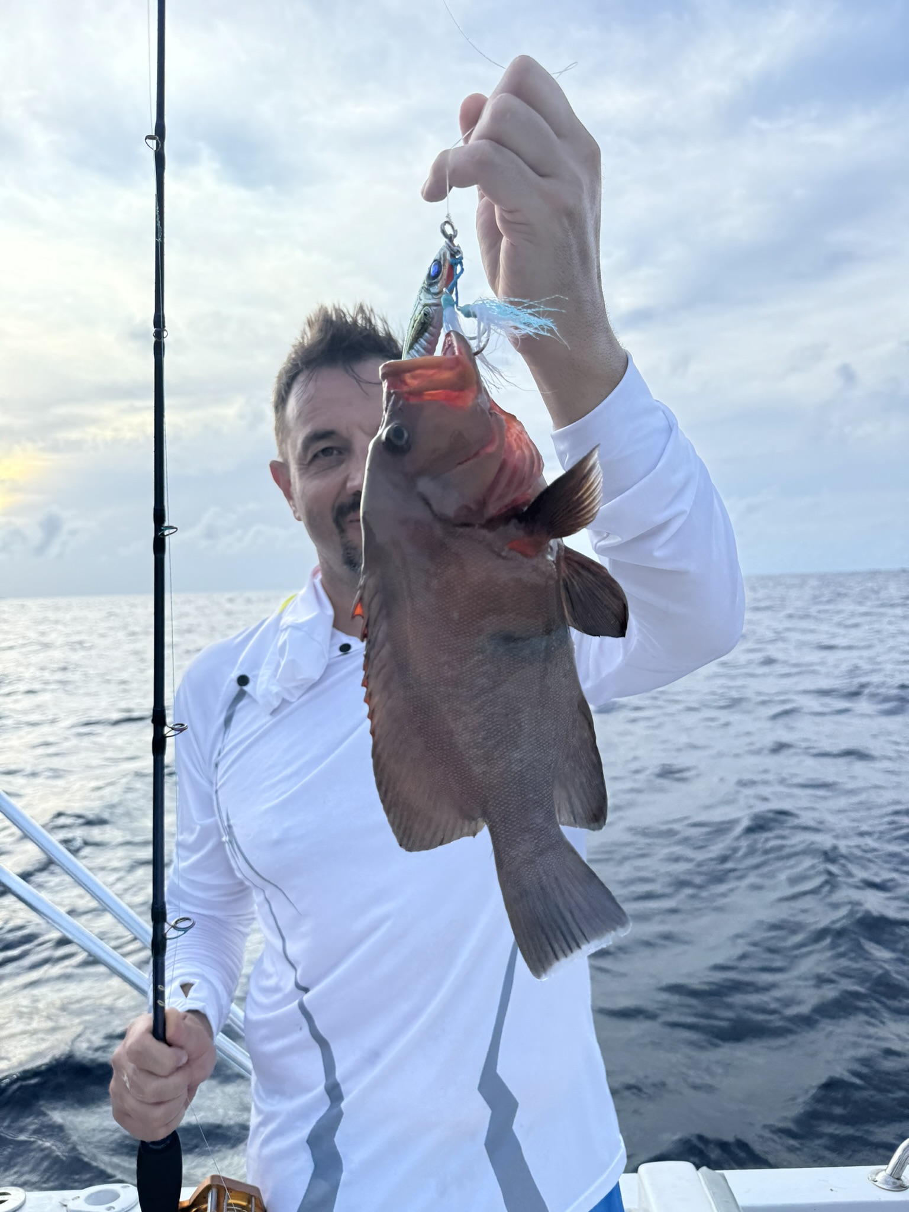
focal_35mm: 24
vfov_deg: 71.6
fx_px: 840
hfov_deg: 56.8
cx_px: 454
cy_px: 606
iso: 80
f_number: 1.78
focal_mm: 6.76
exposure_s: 1/615
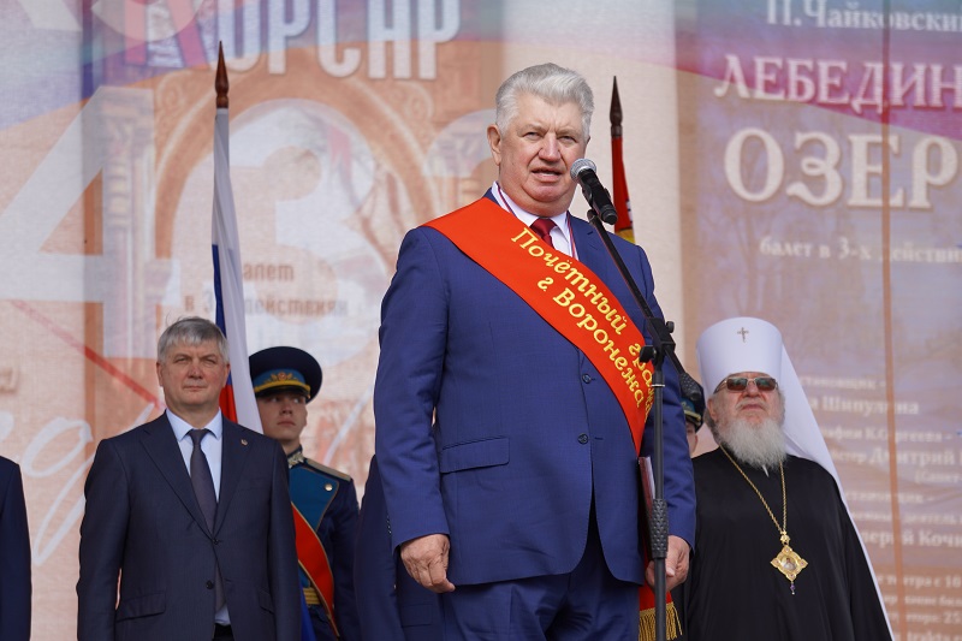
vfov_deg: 9.2
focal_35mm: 148
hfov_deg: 13.8
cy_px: 320
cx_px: 481
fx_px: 3967
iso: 100
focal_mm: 99
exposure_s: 1/250
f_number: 5.6
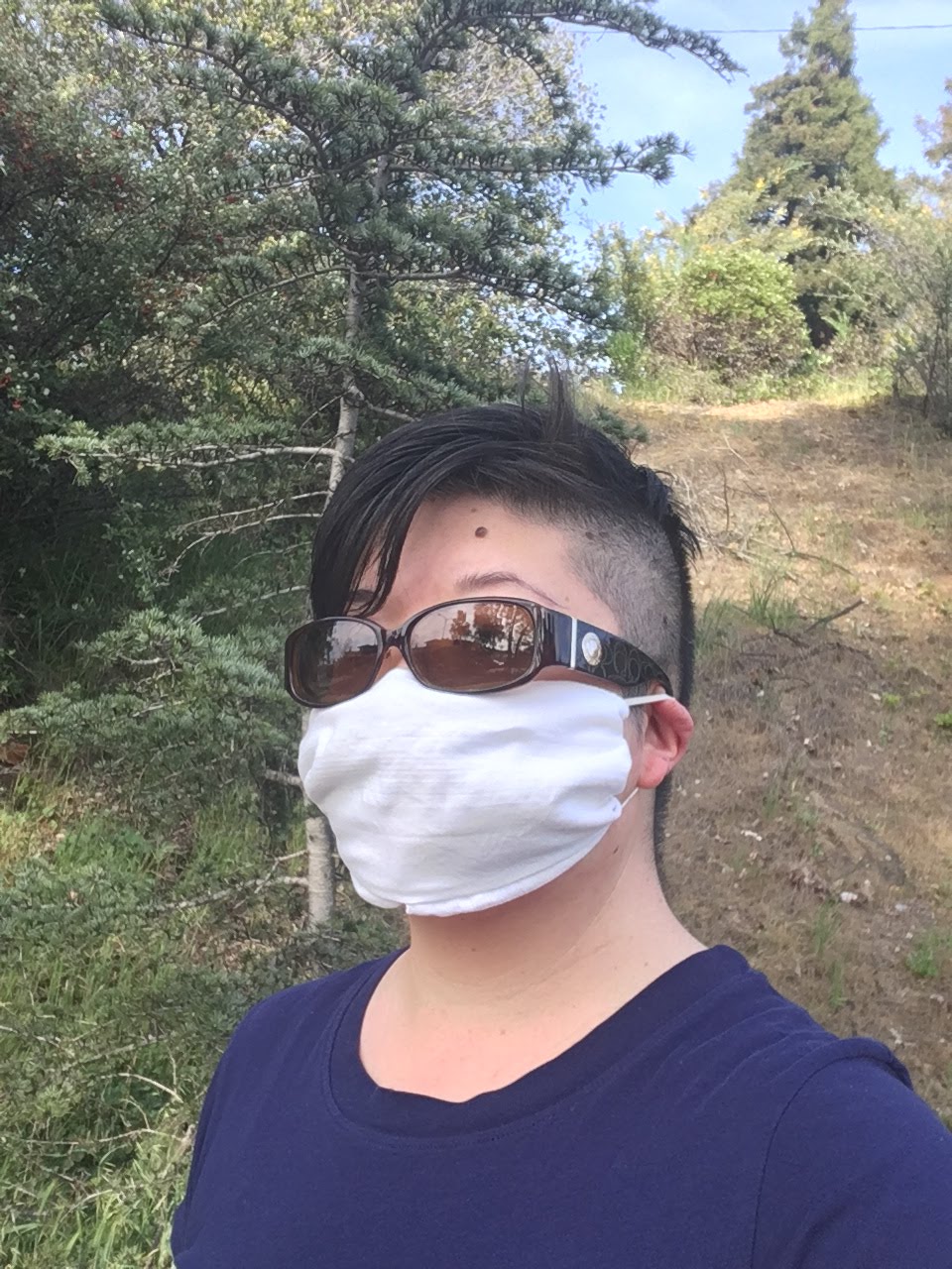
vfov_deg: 58.4
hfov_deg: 45.4
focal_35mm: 31
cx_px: 476
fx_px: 1137
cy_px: 634
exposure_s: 1/250
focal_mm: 2.15
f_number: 2.4
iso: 50
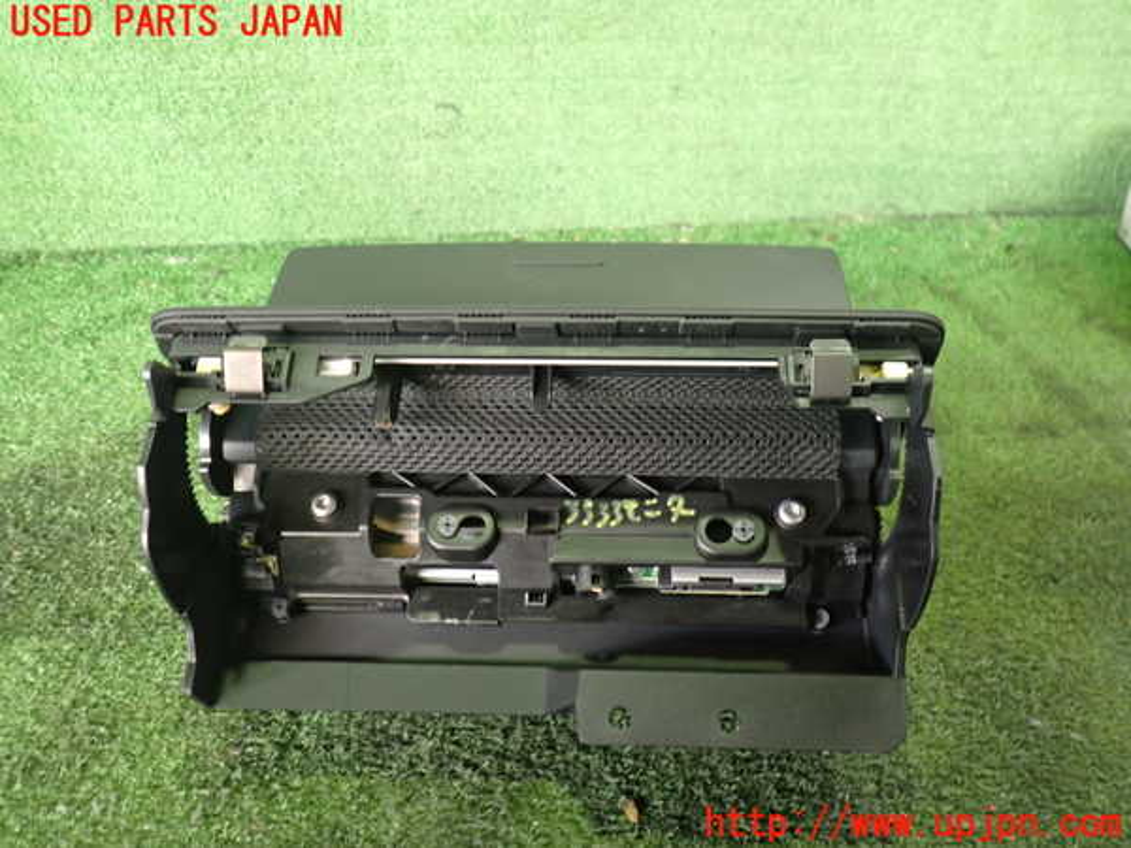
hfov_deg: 60.0
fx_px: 980
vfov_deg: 46.8
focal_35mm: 30
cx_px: 566
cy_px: 424
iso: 640
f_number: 2.3
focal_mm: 5.4
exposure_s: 1/30
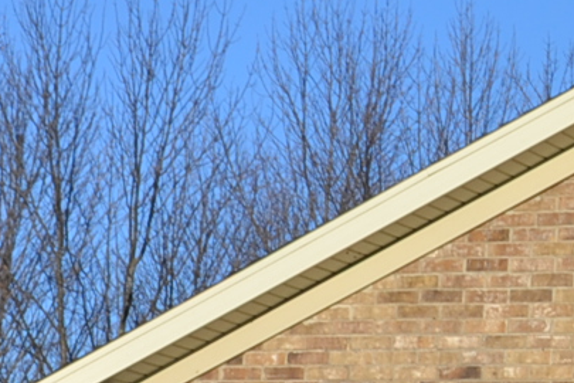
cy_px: 376
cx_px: 676
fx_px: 3810
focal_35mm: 239
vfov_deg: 5.7
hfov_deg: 8.5
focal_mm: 28
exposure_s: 1/250
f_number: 8
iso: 100
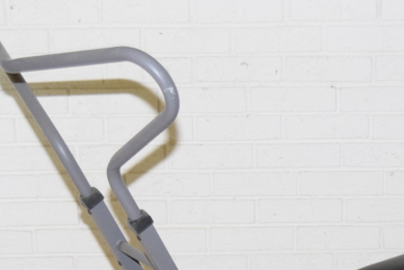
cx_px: 275
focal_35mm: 131
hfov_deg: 15.6
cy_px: 342
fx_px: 1471
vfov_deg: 10.3
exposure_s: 1/60
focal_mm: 34
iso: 1100
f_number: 4.5
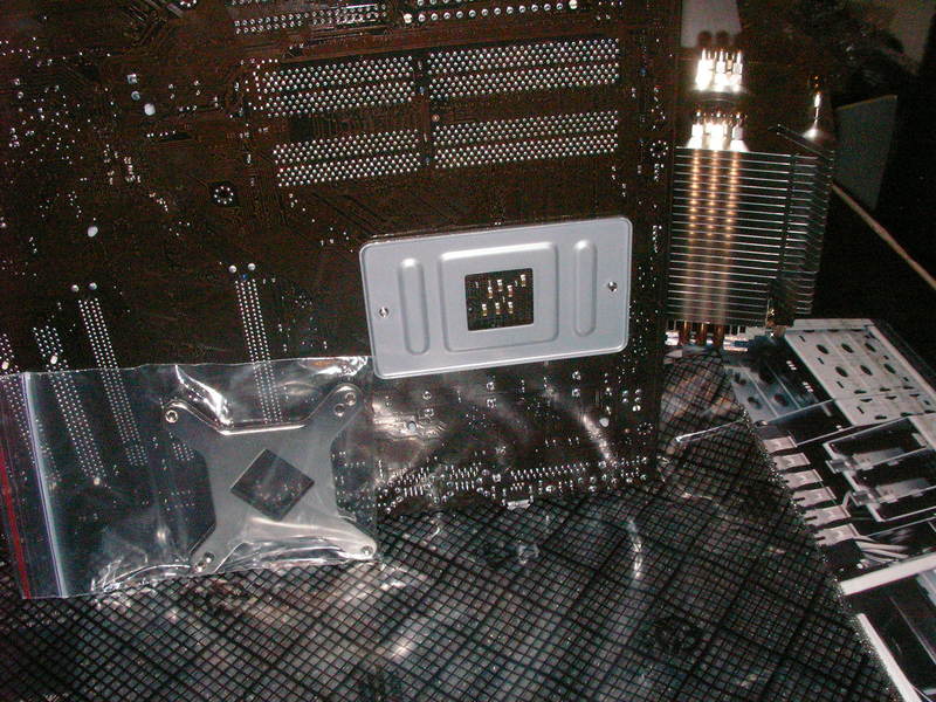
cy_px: 351
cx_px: 468
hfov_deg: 49.0
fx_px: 1028
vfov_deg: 37.7
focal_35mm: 38
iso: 400
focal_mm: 6.3
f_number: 5.6
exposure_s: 1/40
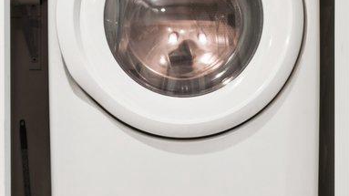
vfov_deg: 18.8
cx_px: 146
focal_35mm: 63
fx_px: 583
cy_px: 172
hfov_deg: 33.3
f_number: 8
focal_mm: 10
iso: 250
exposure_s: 1/9
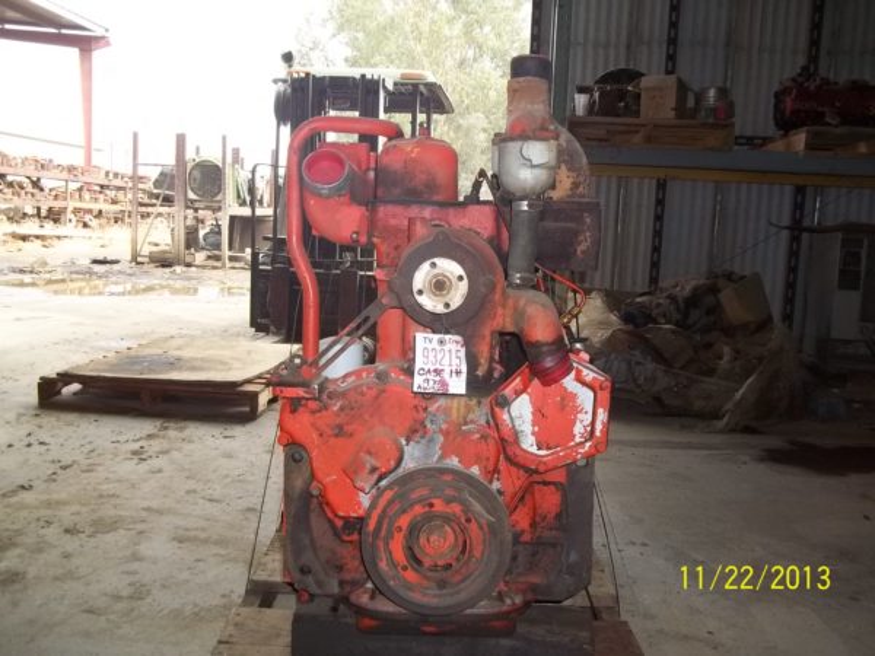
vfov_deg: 44.2
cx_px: 438
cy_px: 328
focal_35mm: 32
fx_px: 809
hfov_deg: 56.8
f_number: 2.9
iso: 100
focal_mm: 5.7
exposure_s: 1/100
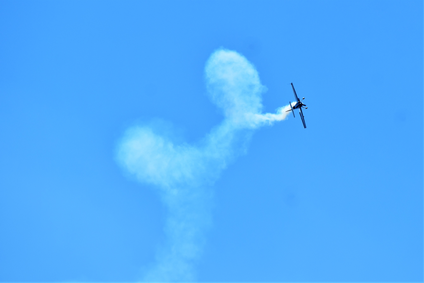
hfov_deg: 5.7
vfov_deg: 3.8
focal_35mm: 360
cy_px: 142
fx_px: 4240
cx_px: 212
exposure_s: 1/2000
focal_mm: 240
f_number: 8
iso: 320
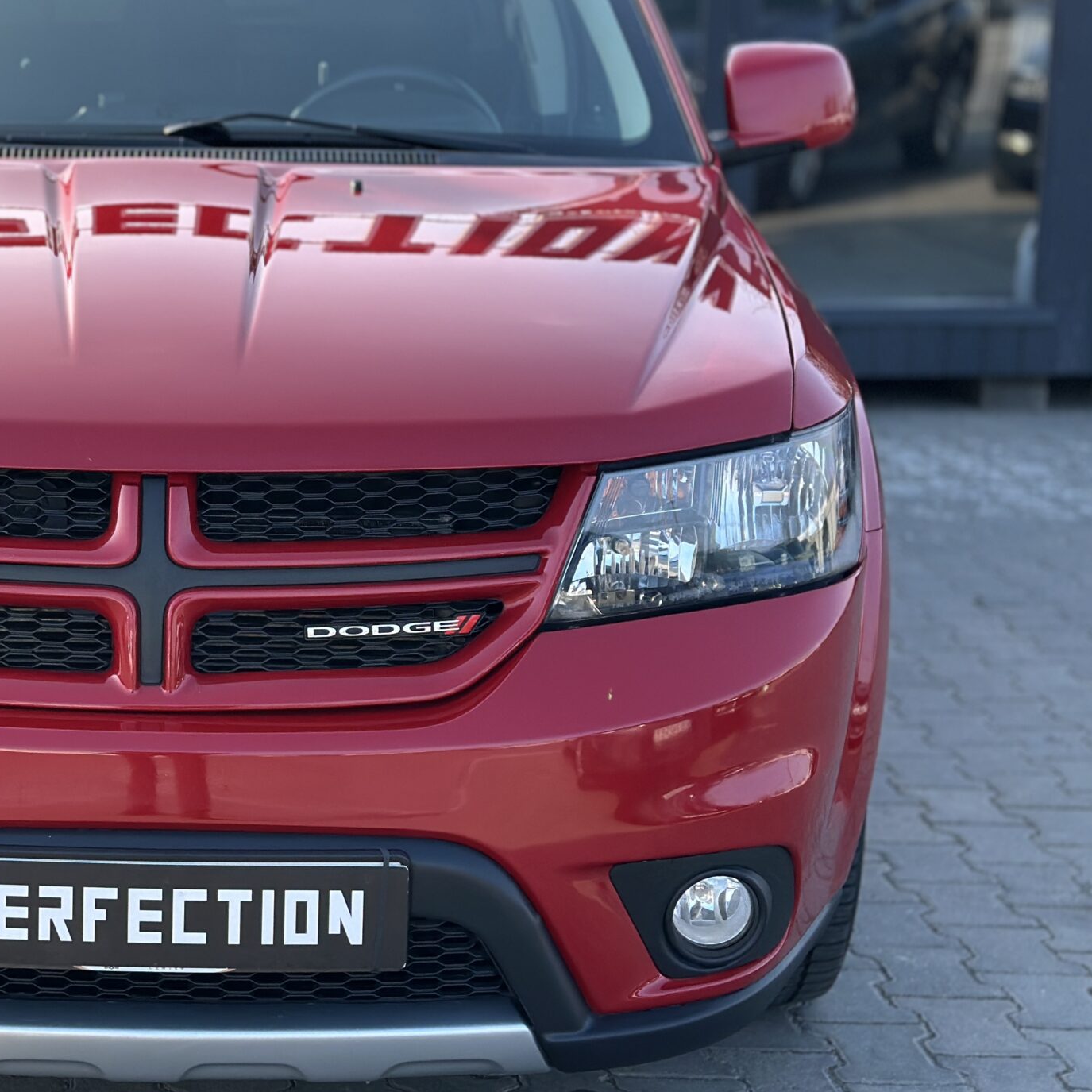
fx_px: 2820
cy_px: 496
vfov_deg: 21.9
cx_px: 133
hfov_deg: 21.5
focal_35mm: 79
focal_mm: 6.86
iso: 80
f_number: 1.78
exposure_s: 1/1376
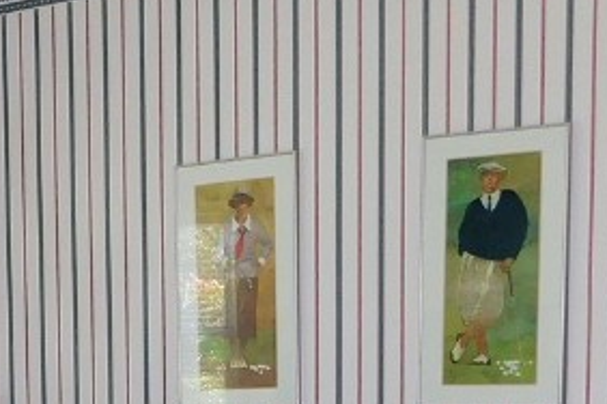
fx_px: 1467
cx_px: -69
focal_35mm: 87
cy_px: 569
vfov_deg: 14.8
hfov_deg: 22.1
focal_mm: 4
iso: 200
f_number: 3
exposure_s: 1/30
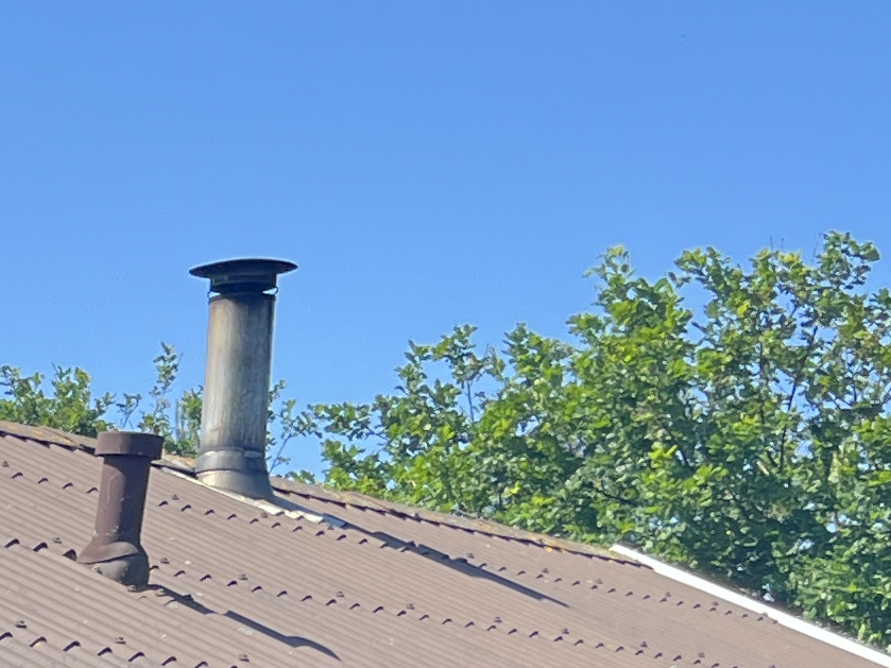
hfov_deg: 13.5
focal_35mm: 125
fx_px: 3217
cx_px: -896
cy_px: 1265
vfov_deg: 11.0
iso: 50
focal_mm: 5.1
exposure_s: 1/787
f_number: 1.6
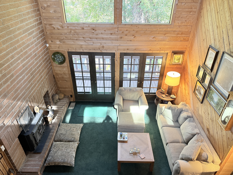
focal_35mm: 24
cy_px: 88
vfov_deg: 56.8
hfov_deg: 71.6
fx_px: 162
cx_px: 116
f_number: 1.78
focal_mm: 6.76
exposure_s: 1/60
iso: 250
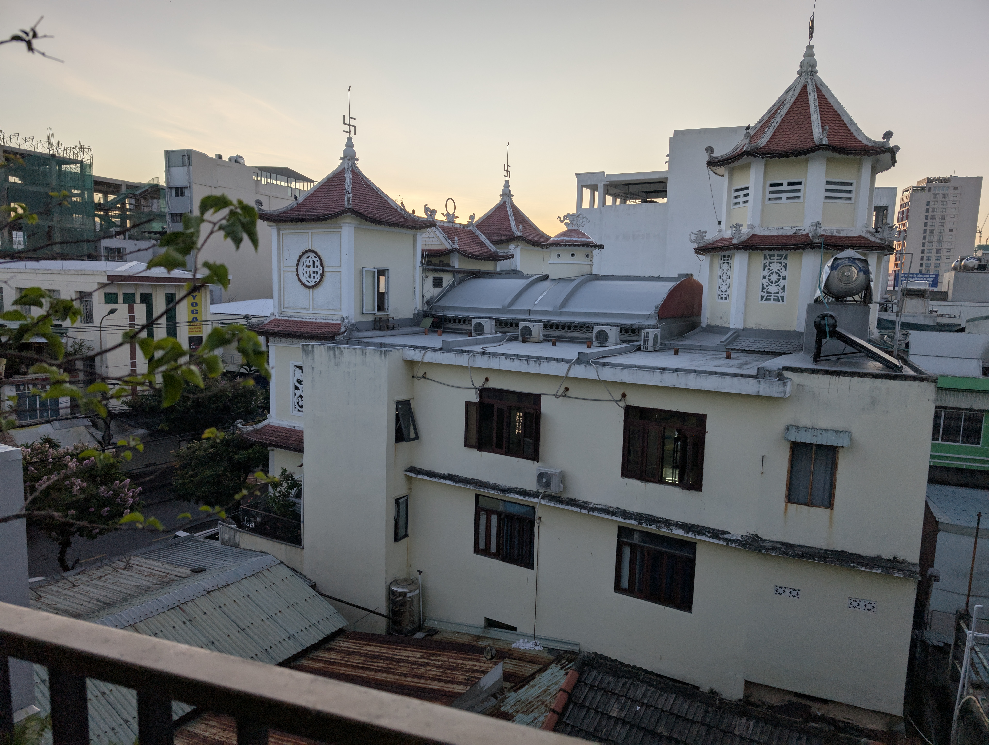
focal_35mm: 24
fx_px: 687
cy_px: 372
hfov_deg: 71.5
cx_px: 494
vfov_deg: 56.9
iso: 27
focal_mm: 6.9
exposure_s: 1/196
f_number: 1.68
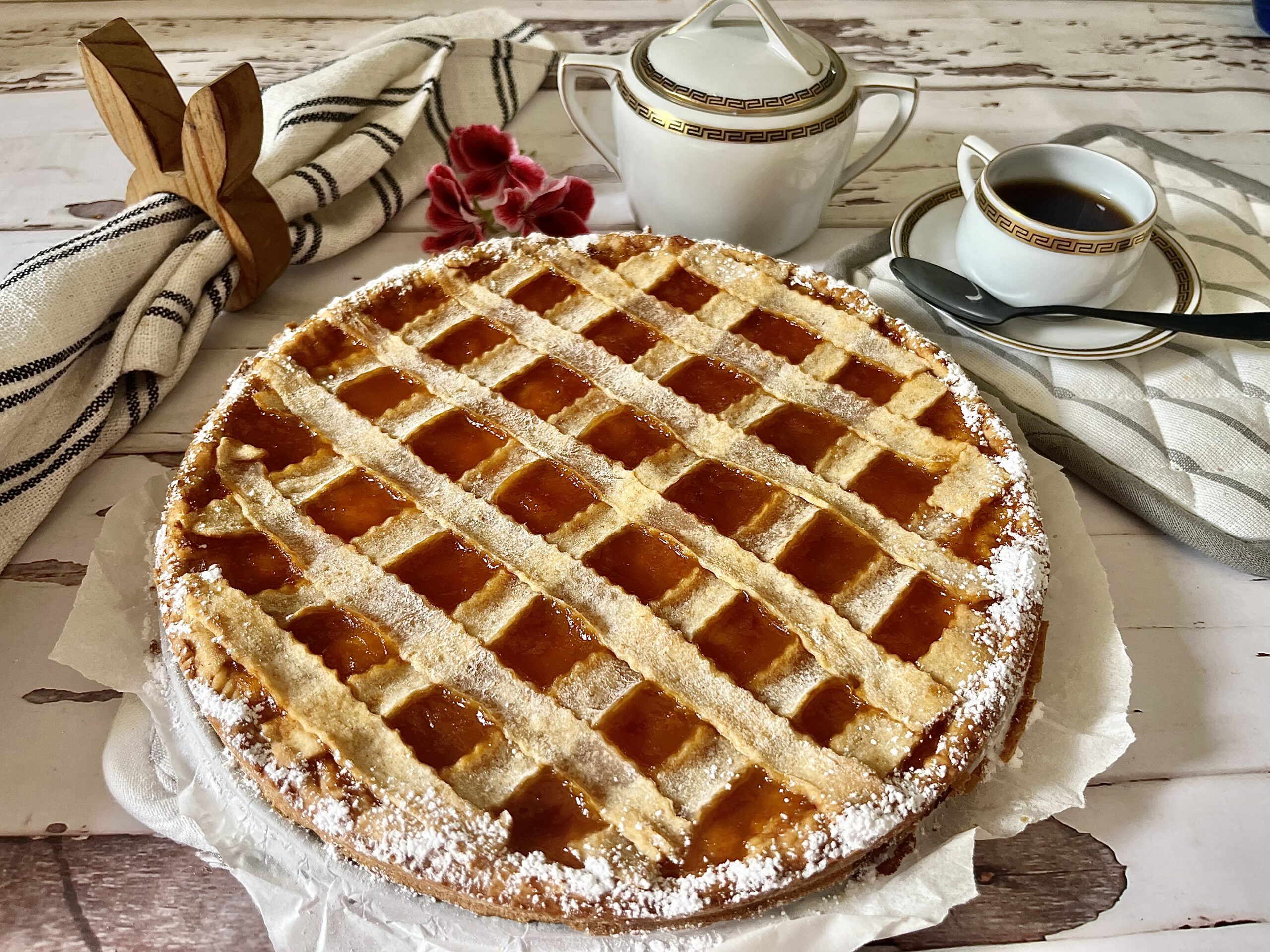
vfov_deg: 53.1
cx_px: 635
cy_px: 476
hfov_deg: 67.3
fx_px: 954
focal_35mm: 26
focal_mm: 5.1
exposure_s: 1/121
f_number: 1.6
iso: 125
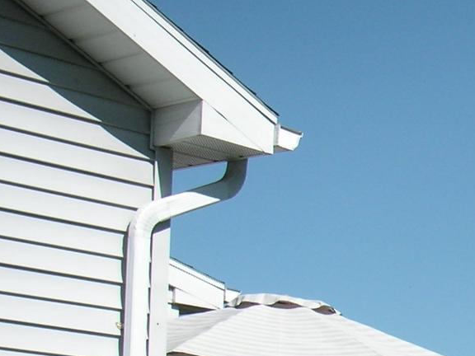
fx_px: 1852
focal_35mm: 135
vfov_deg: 10.6
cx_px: 816
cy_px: 540
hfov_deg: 13.3
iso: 50
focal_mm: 6.3
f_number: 3.3
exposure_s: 1/750
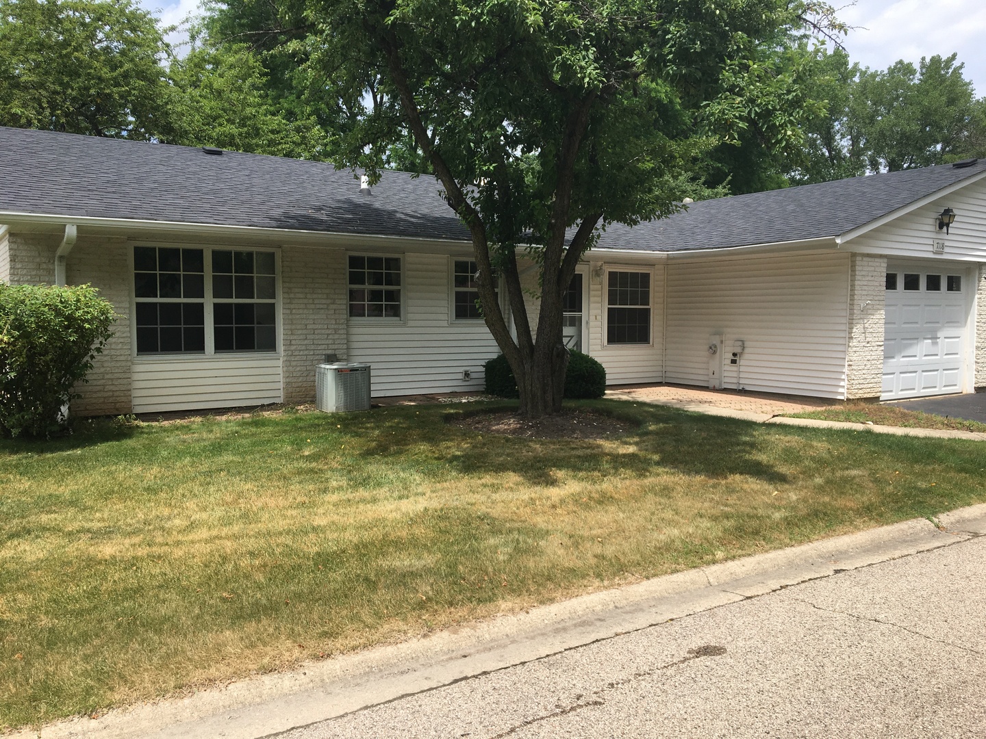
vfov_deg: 48.2
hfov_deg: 61.7
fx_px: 826
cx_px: 493
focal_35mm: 29
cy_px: 370
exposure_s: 1/1166
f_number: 2.2
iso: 25
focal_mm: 4.15
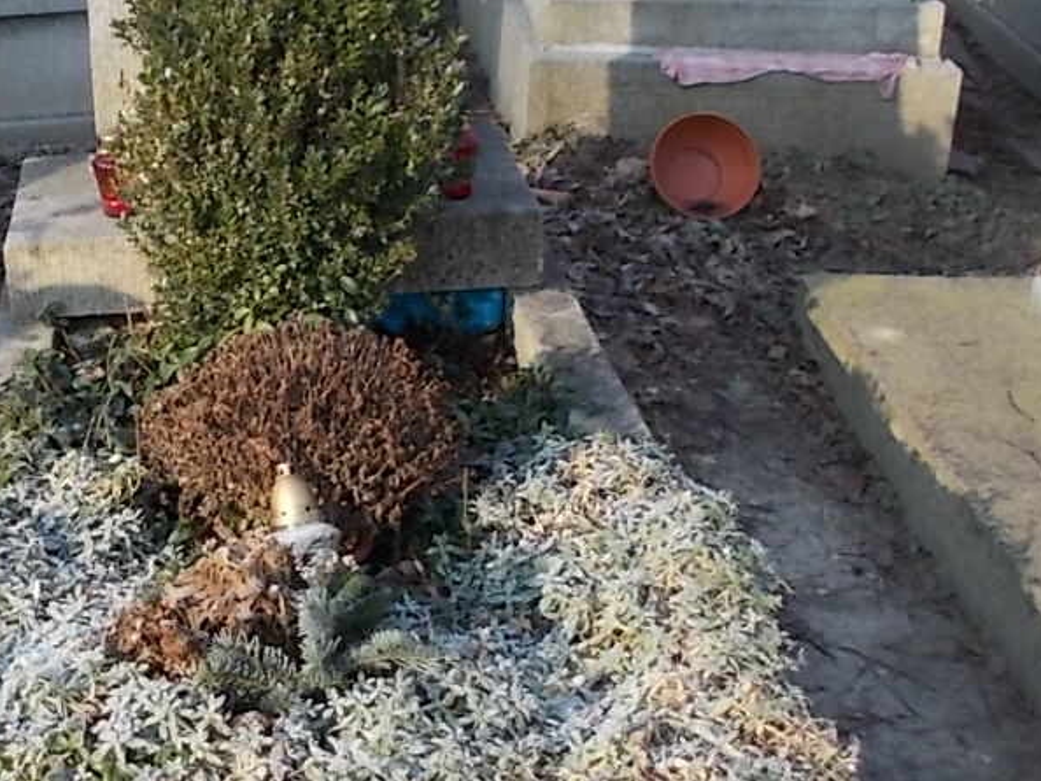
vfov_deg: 21.0
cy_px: 320
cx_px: 151
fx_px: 2106
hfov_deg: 27.0
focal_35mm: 70
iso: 80
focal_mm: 4.6
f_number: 3.2
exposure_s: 1/400
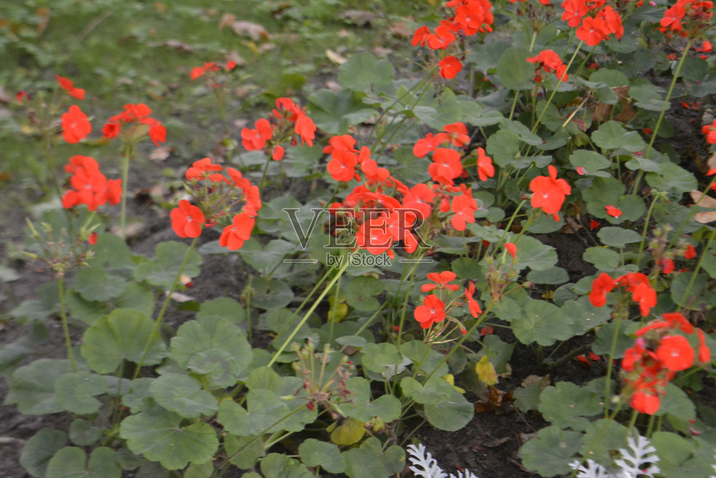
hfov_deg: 24.6
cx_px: 358
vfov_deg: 16.6
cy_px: 239
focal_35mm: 82
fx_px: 1641
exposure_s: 1/30
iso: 3200
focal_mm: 55
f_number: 5.6
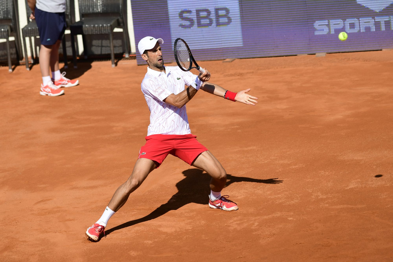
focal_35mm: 300
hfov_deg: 6.9
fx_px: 3274
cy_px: 131
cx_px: 196
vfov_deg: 4.6
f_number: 4
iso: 250
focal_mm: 300
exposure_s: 1/4000
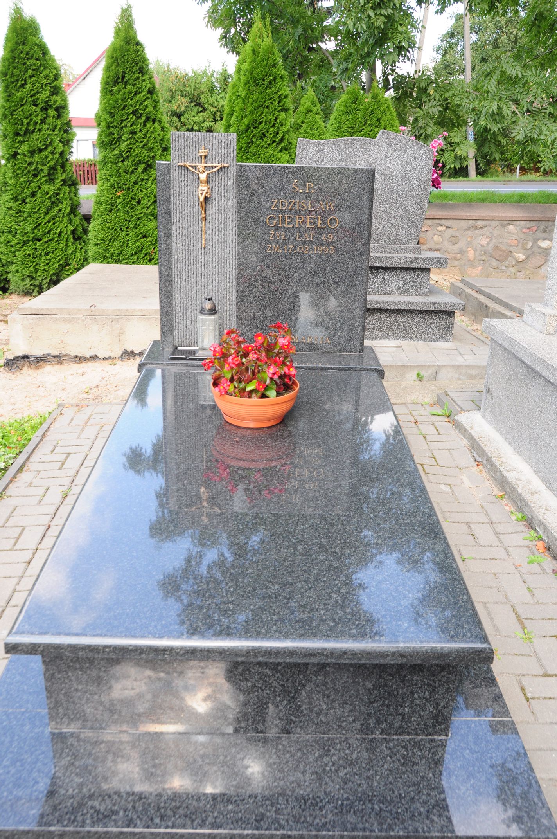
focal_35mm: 30
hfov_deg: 43.5
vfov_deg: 62.0
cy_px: 420
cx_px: 278
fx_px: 698
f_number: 7.1
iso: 400
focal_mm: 20
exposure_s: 1/160
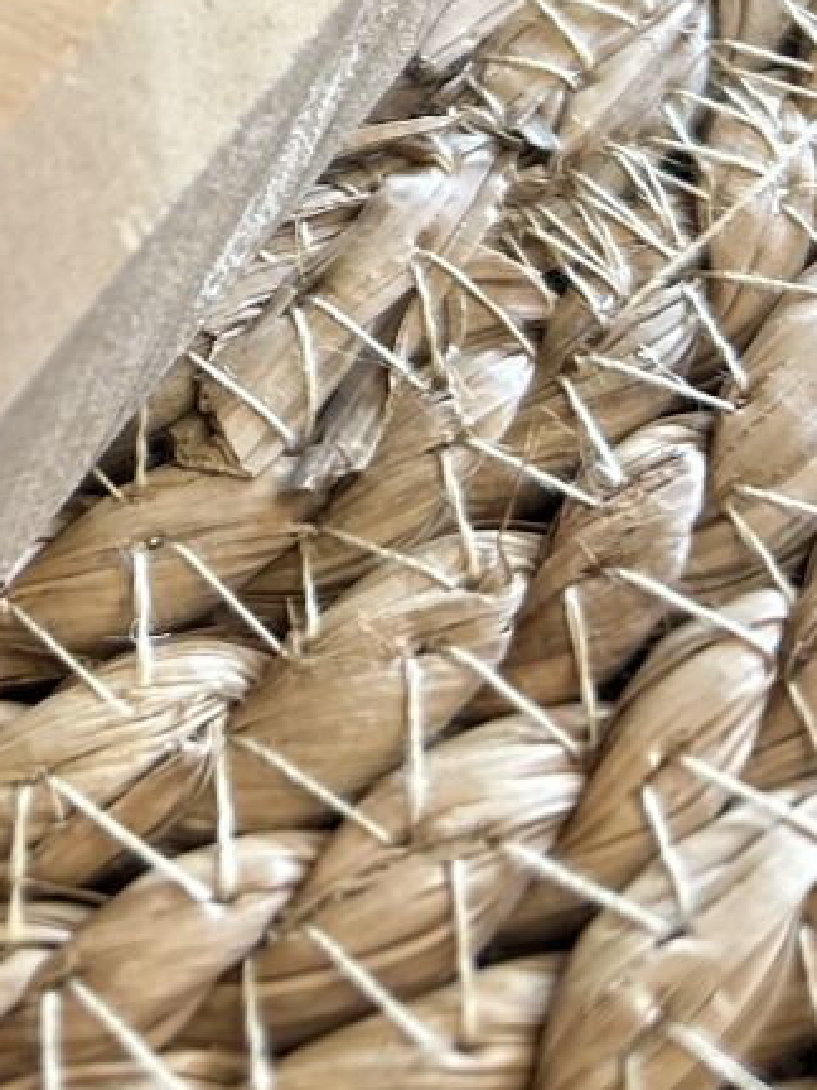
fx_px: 2580
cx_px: -430
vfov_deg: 21.2
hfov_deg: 16.3
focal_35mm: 82
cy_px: -406
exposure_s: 1/50
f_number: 1.5
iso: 80
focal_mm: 5.7
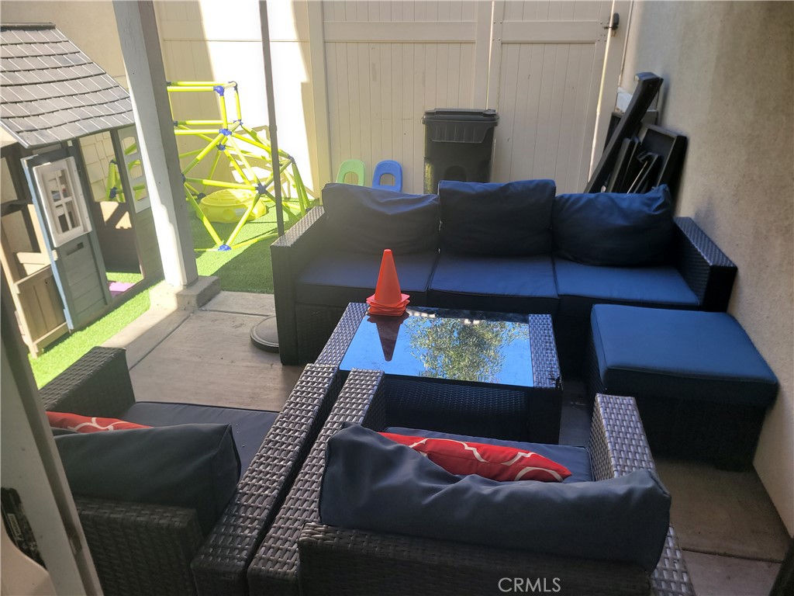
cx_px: 397
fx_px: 596
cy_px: 298
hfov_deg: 67.3
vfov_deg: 53.1
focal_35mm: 26
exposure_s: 1/317
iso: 40
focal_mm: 5.4
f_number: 1.8
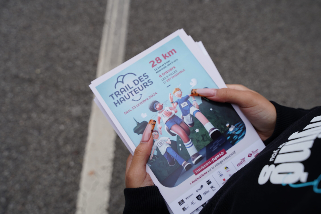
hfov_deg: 48.5
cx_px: 160
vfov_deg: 33.4
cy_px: 107
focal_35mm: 40
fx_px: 357
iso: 125
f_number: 5.6
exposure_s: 1/320
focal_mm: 40
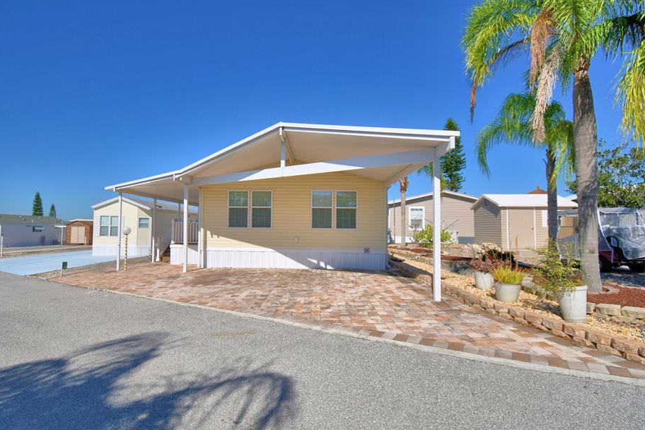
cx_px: 295
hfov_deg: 93.1
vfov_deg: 70.4
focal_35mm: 17
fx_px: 304
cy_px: 219
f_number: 4.5
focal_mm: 10
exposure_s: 1/2500
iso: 100
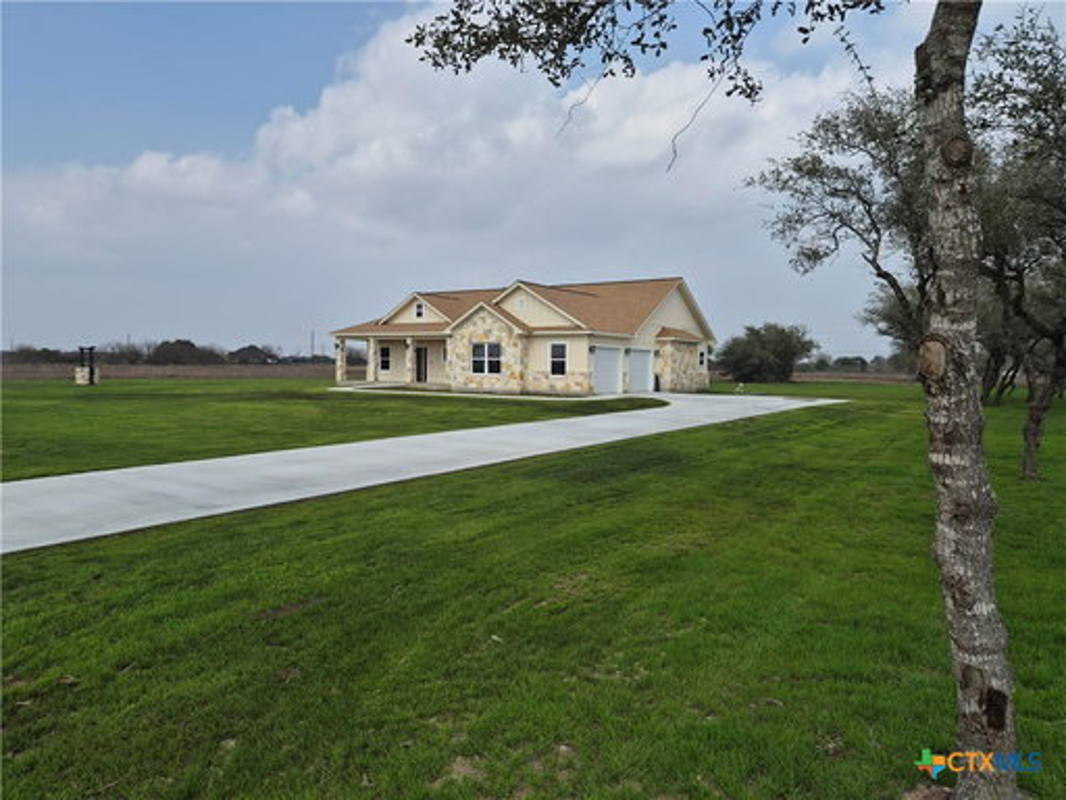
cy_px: 400
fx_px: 708
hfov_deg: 73.9
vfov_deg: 58.9
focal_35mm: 23
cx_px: 533
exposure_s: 1/6512
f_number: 1.8
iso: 80
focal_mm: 5.4
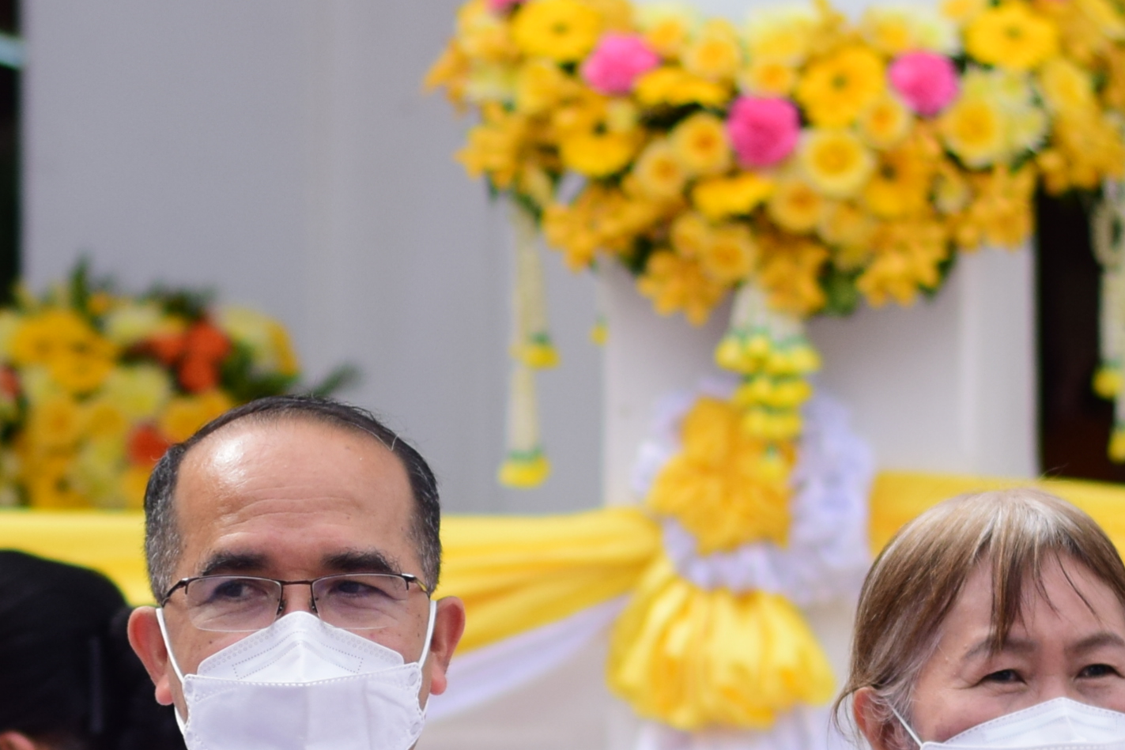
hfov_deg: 8.7
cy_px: 1034
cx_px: 329
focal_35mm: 237
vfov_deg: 5.8
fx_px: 7406
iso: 320
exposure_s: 1/4000
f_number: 2.8
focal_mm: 50
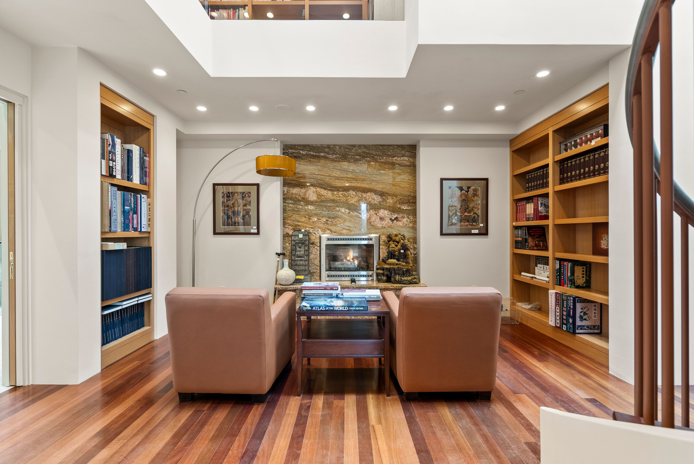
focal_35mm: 16
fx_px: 309
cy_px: 232
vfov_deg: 73.8
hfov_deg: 96.7
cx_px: 347
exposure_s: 1/2
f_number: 8
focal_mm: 16
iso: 640
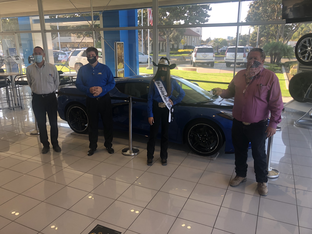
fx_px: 252
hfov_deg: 63.4
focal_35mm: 28
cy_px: 117
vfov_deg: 49.7
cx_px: 156
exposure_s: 1/120
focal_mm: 3.99
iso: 25
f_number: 1.8
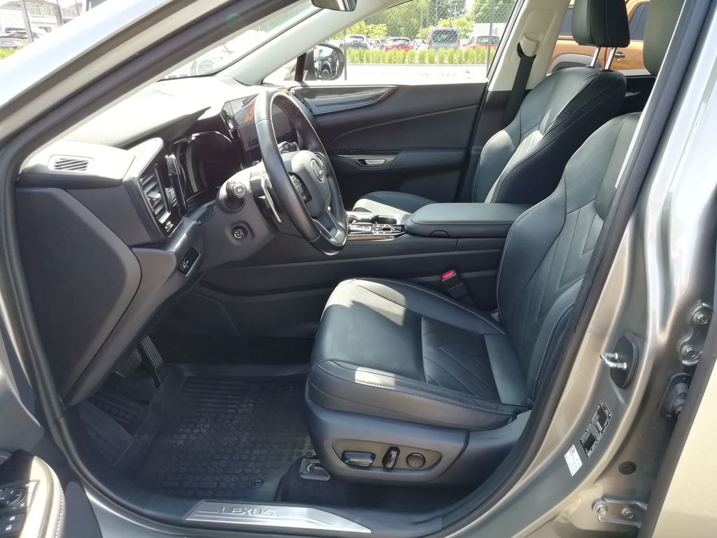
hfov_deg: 67.3
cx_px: 358
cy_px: 269
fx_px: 539
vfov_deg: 53.1
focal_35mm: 26
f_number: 2.2
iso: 100
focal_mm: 3.21
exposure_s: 1/100
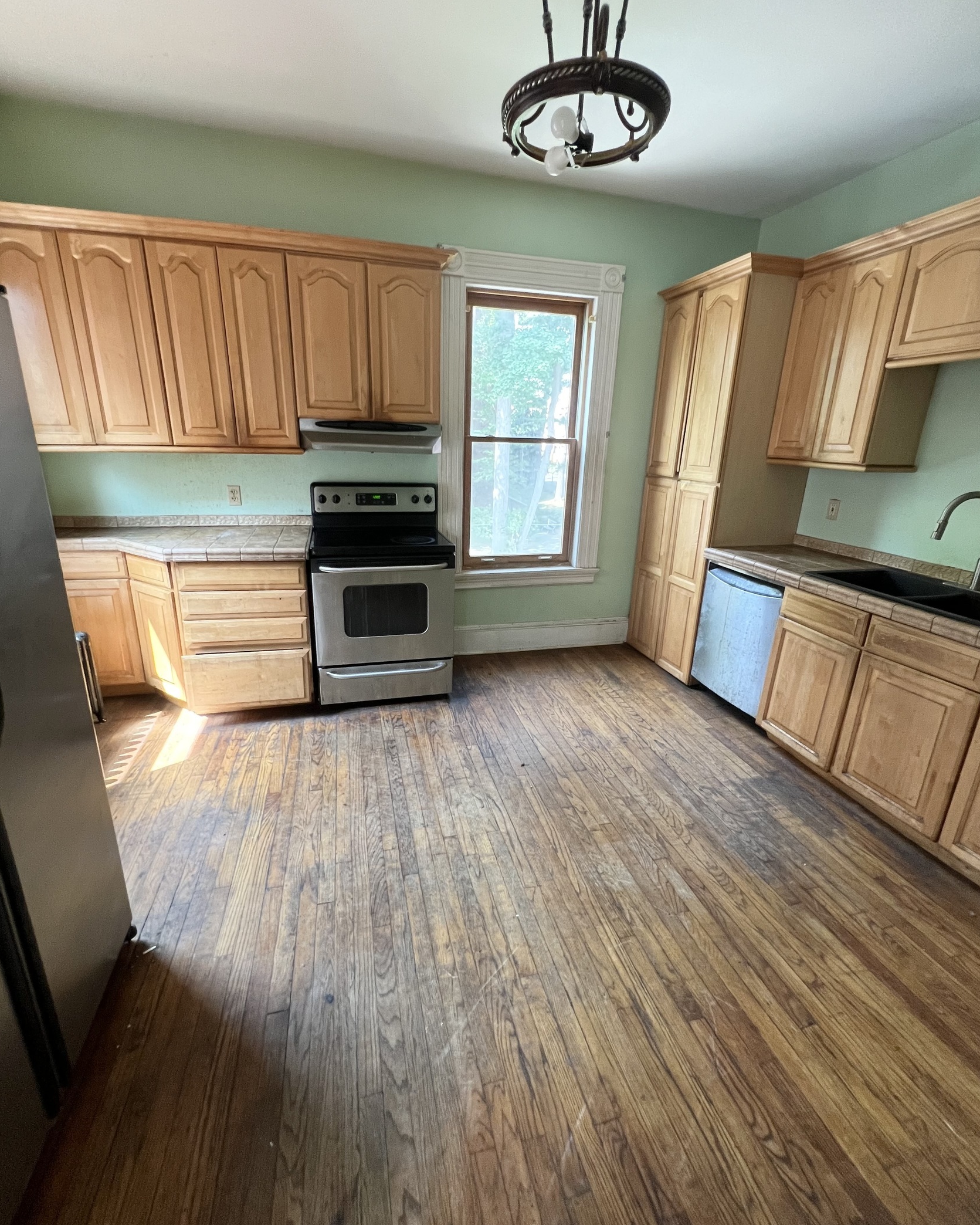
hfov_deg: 88.0
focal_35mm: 14
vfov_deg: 100.7
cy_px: 605
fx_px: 507
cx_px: 486
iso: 250
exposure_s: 1/71
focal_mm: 1.57
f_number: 1.8
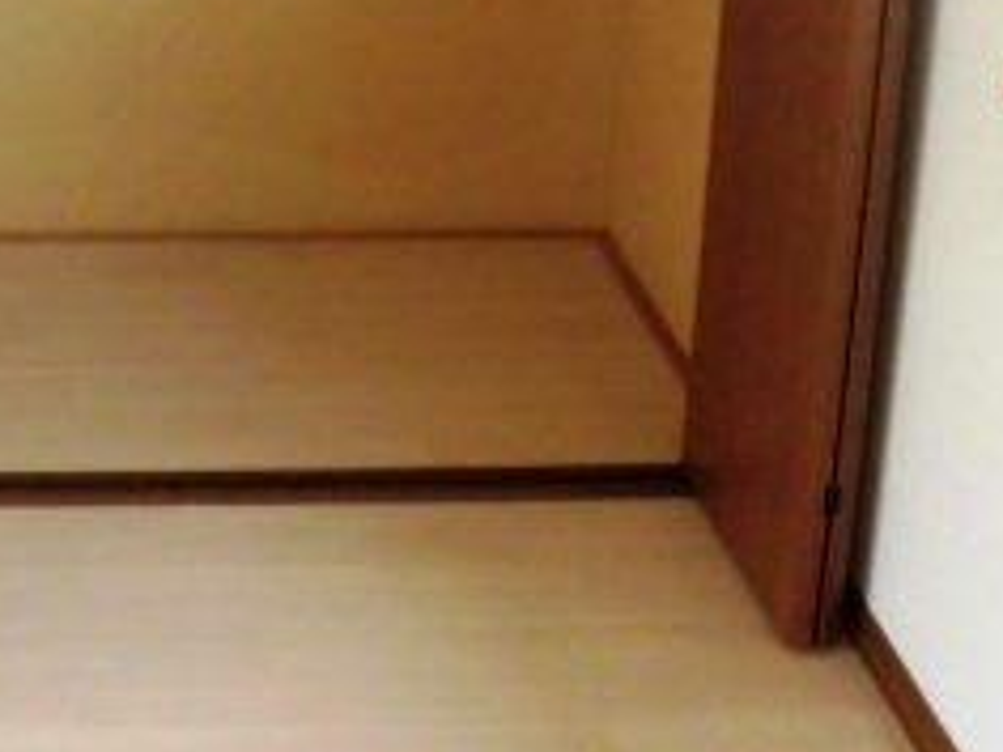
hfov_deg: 28.6
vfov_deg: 20.4
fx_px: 1883
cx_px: 94
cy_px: -255
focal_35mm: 65
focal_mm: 4.3
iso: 200
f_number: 3.1
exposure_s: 1/50
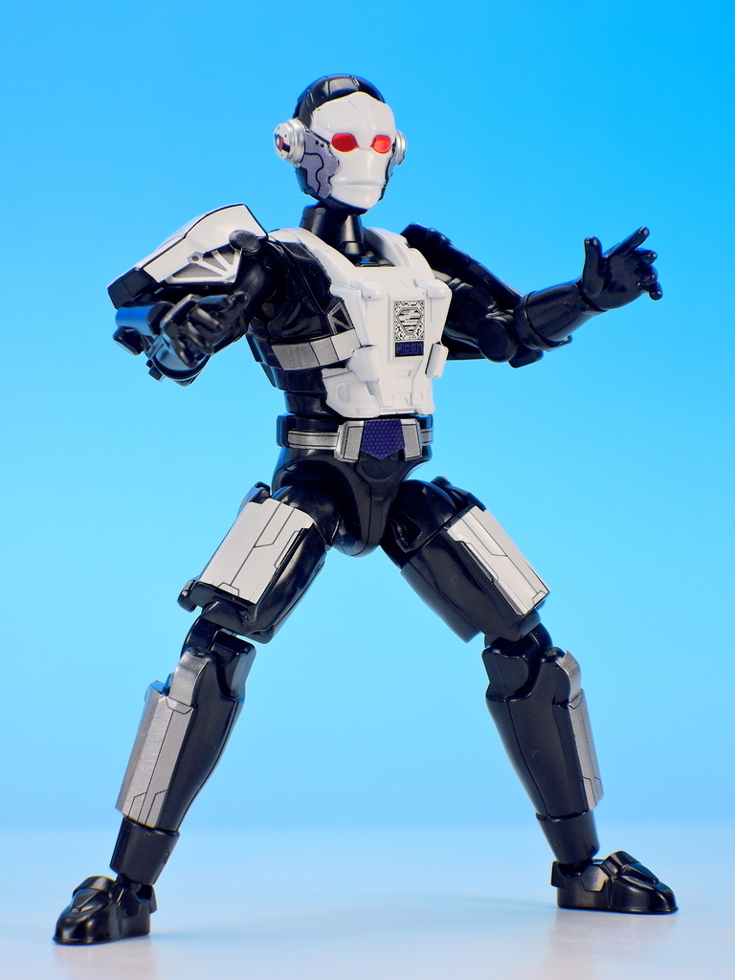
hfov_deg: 12.3
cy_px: 490
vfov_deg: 16.4
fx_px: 3397
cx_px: 368
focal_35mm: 120
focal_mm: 25.5
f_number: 6.3
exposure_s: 1/6
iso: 80
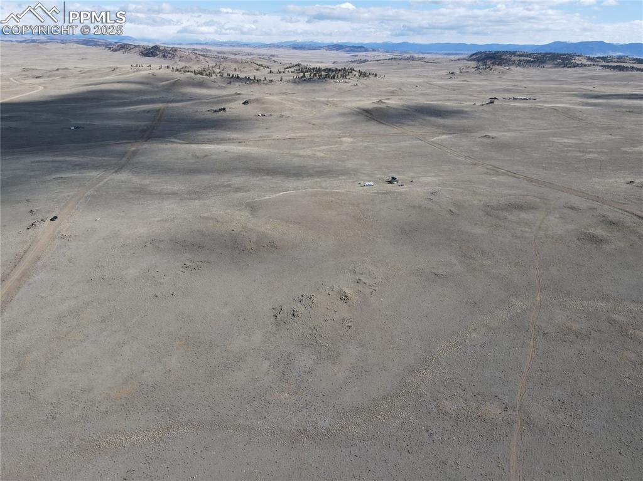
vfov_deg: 56.8
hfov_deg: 71.6
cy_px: 240
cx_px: 322
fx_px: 446
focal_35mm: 24
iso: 100
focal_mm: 4.5
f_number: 2.8
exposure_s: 1/640
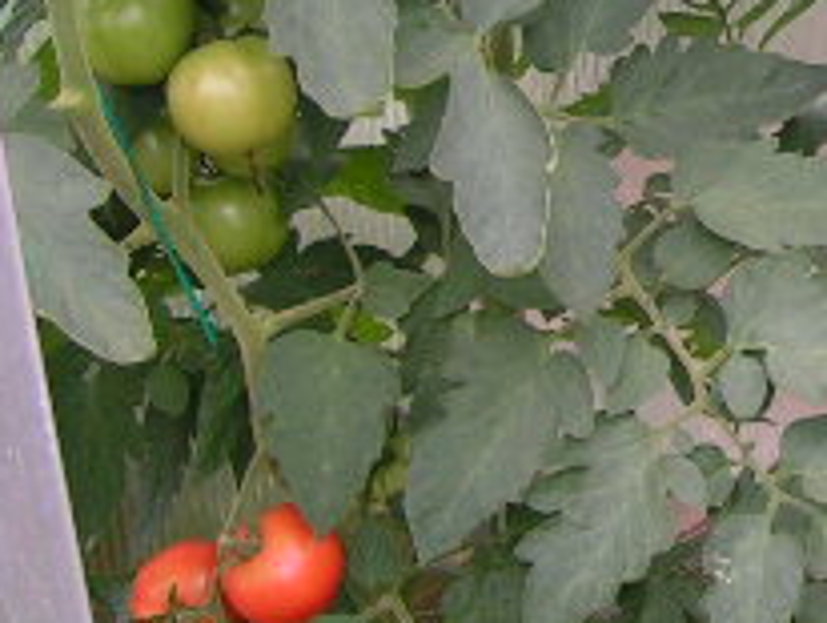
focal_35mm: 118
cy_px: -76
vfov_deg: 12.4
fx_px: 2822
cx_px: 1180
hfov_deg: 15.6
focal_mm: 5.8
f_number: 3.5
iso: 50
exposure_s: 1/50
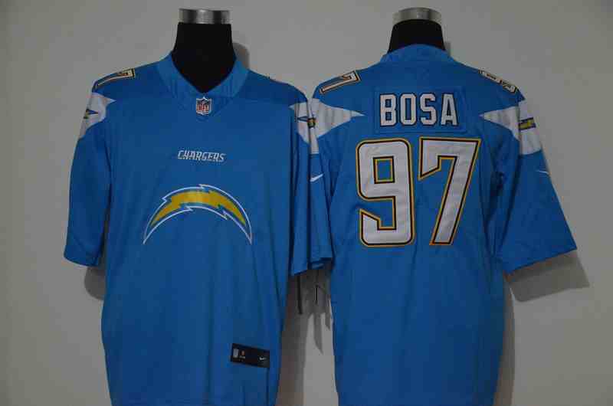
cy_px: 203
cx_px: 306
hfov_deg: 27.0
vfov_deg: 18.1
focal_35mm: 75
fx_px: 1275
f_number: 4.8
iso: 4000
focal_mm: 50
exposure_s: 1/50
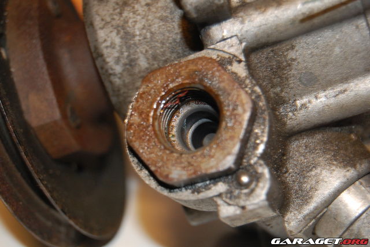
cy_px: 124
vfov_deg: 16.5
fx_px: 847
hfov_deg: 24.6
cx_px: 185
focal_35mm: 82
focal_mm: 55
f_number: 5.6
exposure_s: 1/60
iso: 800
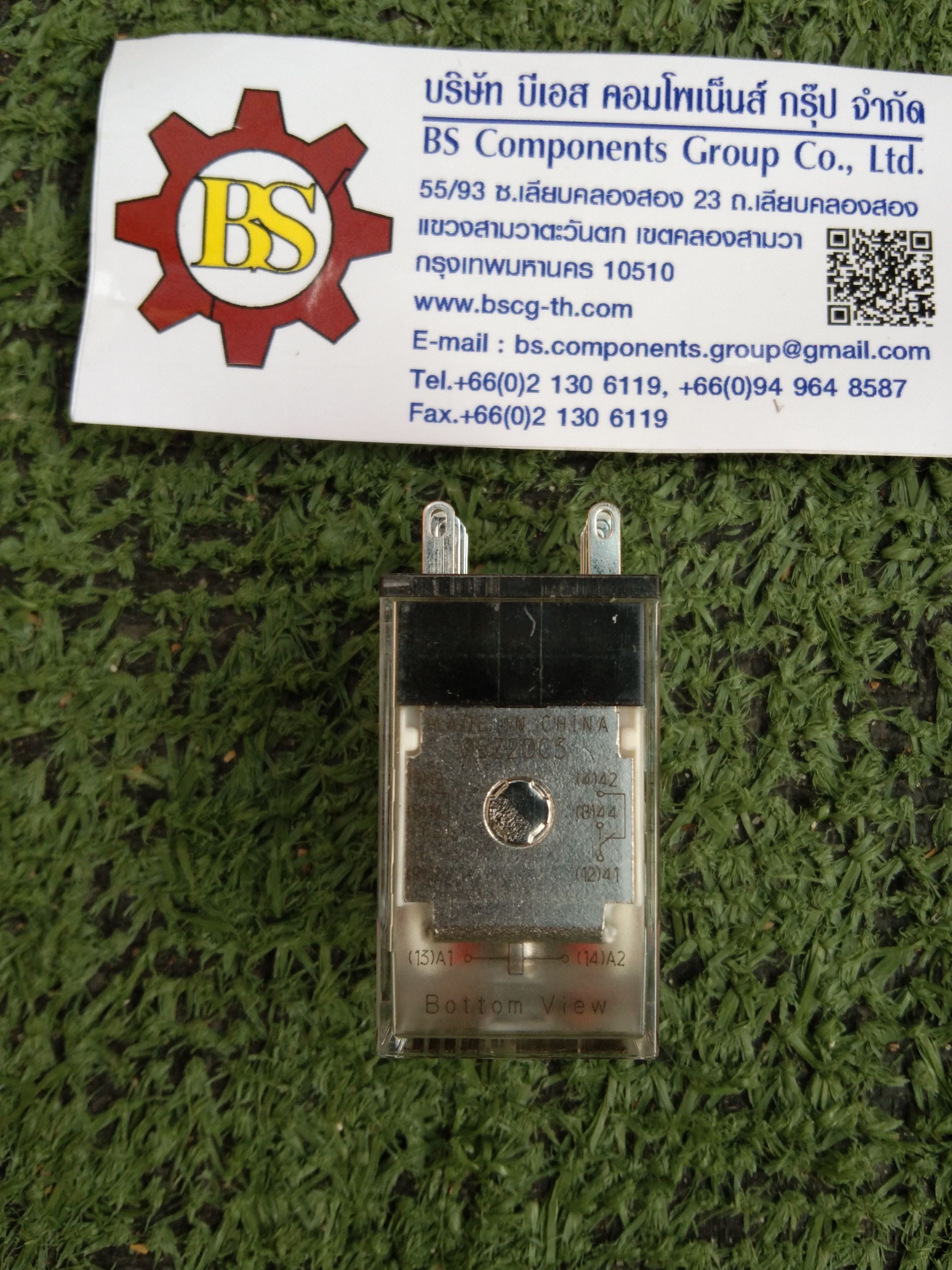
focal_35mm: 34
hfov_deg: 41.7
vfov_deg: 53.9
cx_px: 536
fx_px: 1247
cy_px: 599
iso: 90
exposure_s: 1/100
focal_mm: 3.65
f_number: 2.2
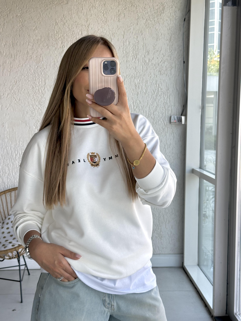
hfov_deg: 30.3
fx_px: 446
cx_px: 120
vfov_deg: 39.7
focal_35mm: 48
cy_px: 160
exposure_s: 1/240
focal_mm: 6.86
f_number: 1.78
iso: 64
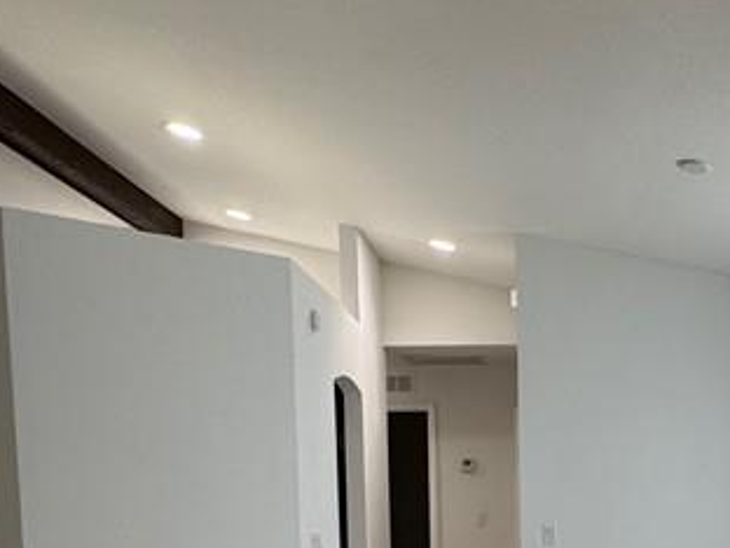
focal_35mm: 46
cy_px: 557
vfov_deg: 29.3
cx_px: 508
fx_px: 970
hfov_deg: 40.5
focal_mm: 2.22
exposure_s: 1/120
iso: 200
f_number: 2.2
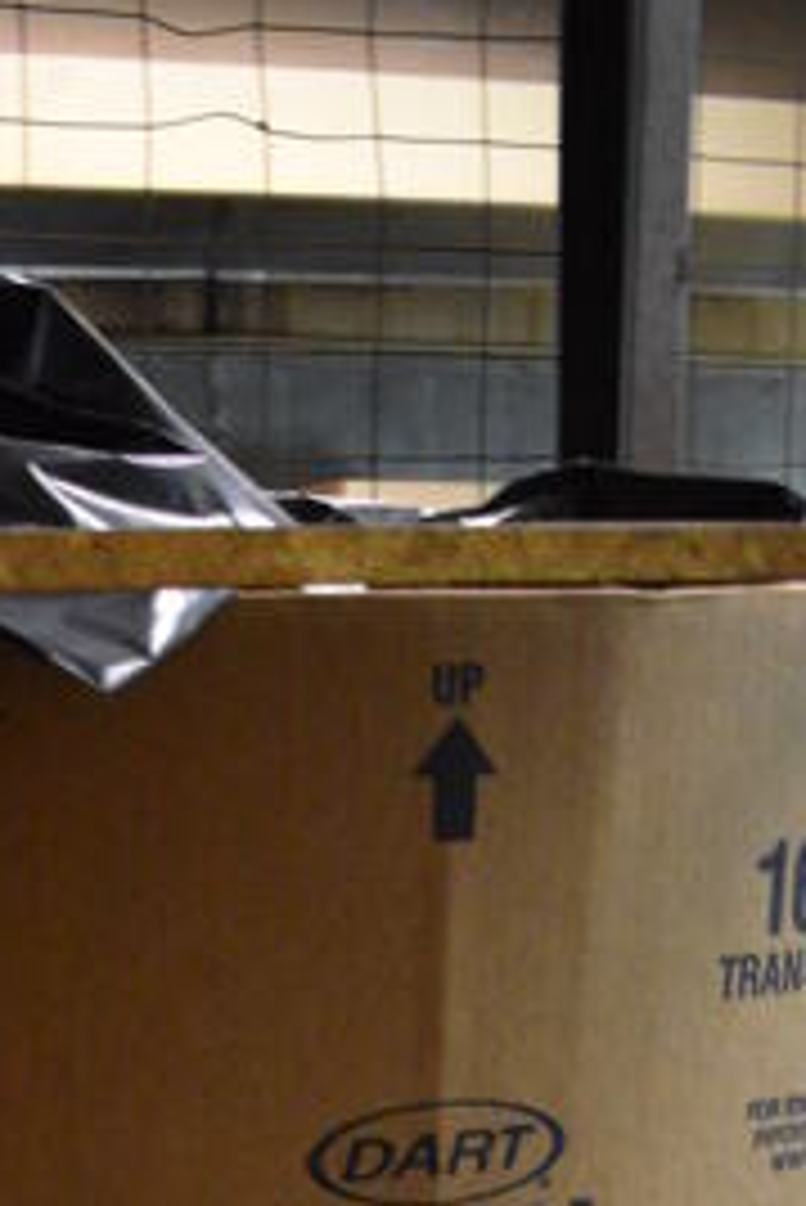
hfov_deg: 14.8
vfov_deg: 18.5
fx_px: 3085
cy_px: 2000
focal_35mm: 92
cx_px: 171
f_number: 3.5
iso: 3200
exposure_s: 1/13
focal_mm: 18
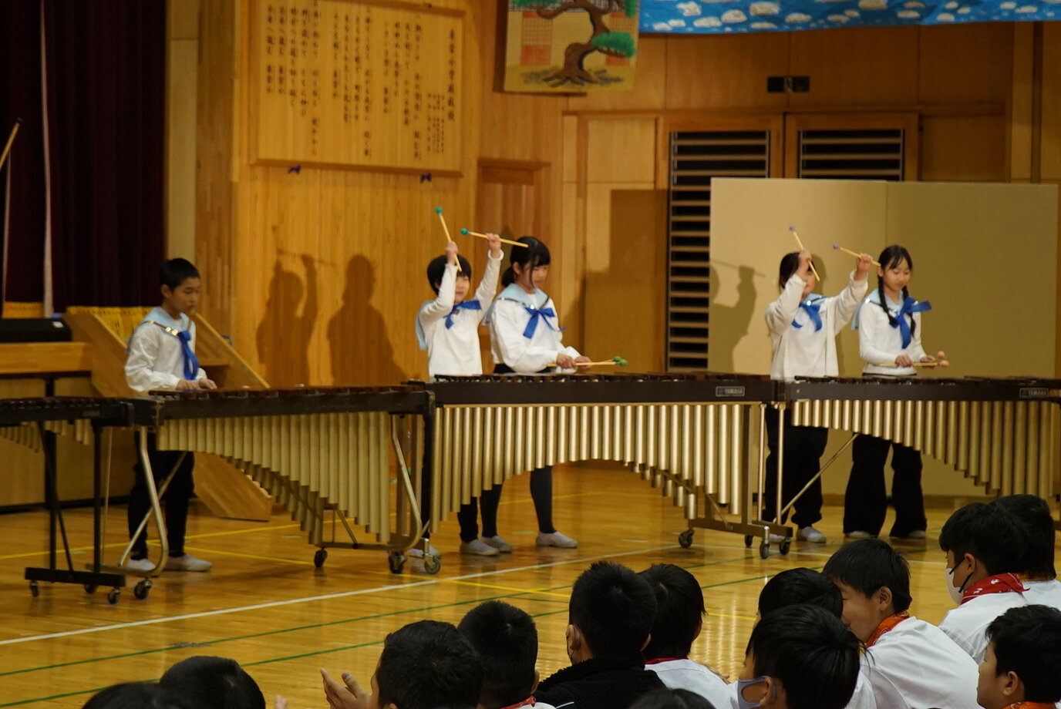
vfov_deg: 14.3
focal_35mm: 96
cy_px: 354
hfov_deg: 21.2
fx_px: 2832
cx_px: 530
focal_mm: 64
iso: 2000
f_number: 5.6
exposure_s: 1/160
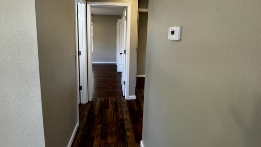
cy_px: 50
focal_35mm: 18
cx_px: 124
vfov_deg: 59.7
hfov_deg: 92.6
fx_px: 125
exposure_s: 1/120
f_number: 2.2
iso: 250
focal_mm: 2.22
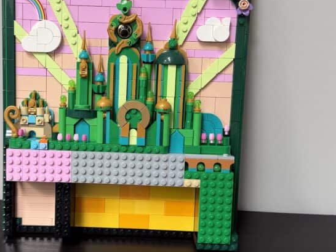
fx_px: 437
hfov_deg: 41.8
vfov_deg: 32.2
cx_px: 132
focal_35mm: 45
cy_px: 124
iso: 100
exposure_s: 1/121
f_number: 1.78
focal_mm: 6.76
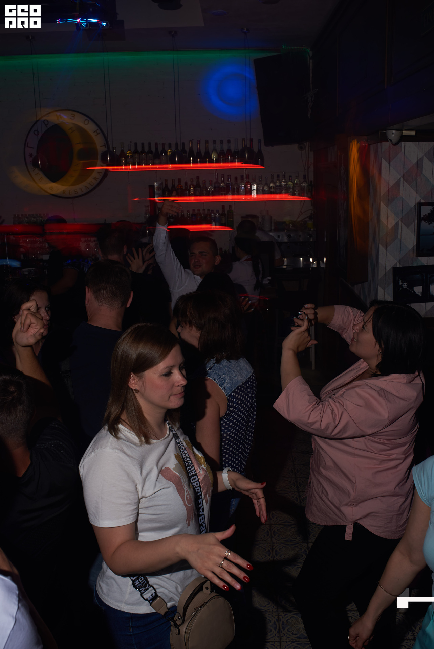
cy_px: 324
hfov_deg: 37.9
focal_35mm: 35
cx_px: 217
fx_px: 632
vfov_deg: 54.4
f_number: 9
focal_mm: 35
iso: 100
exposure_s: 1/6
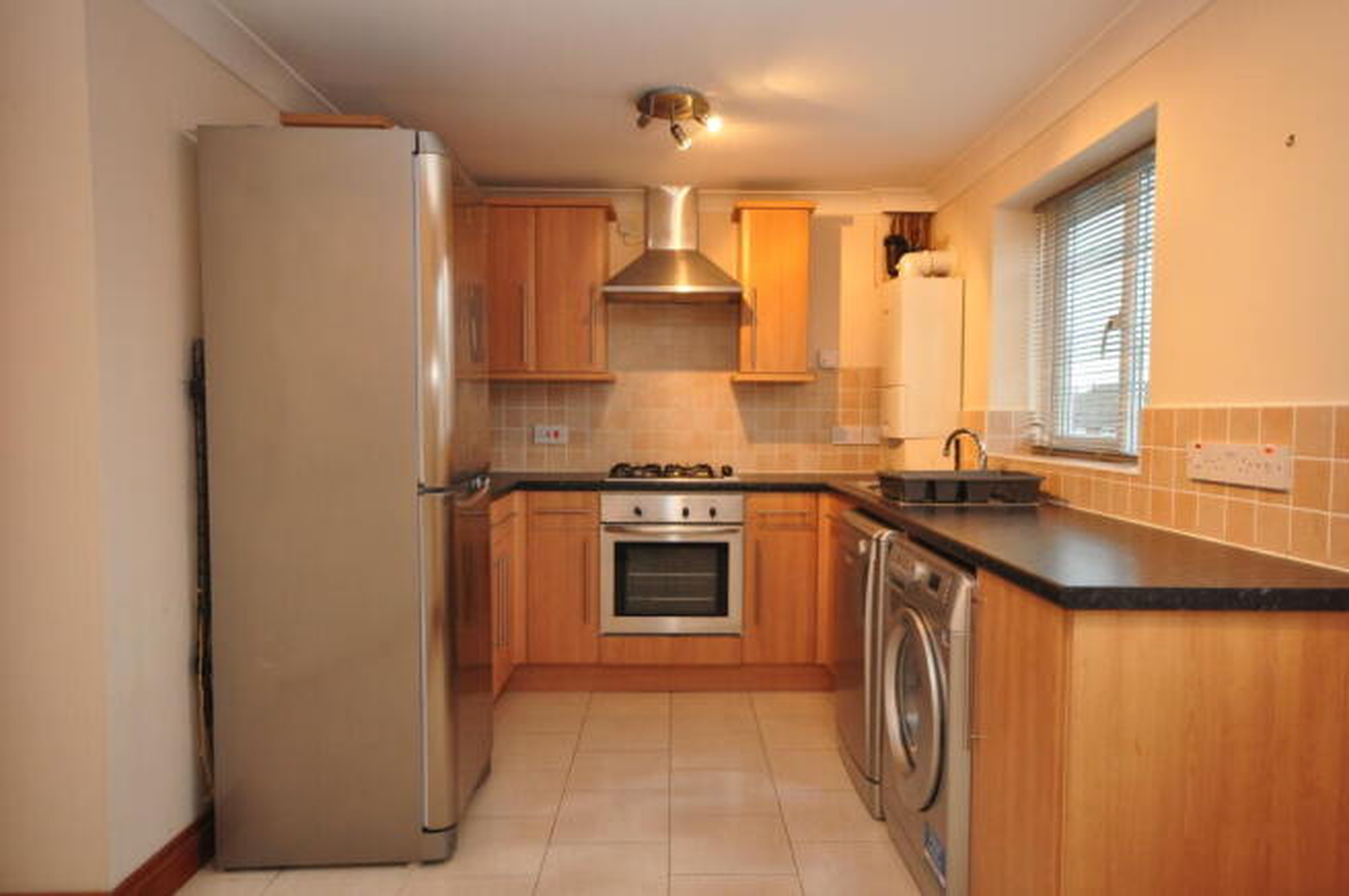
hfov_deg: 73.8
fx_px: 898
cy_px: 448
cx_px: 674
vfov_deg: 53.0
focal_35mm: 24
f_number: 8
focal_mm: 16
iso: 800
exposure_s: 1/15
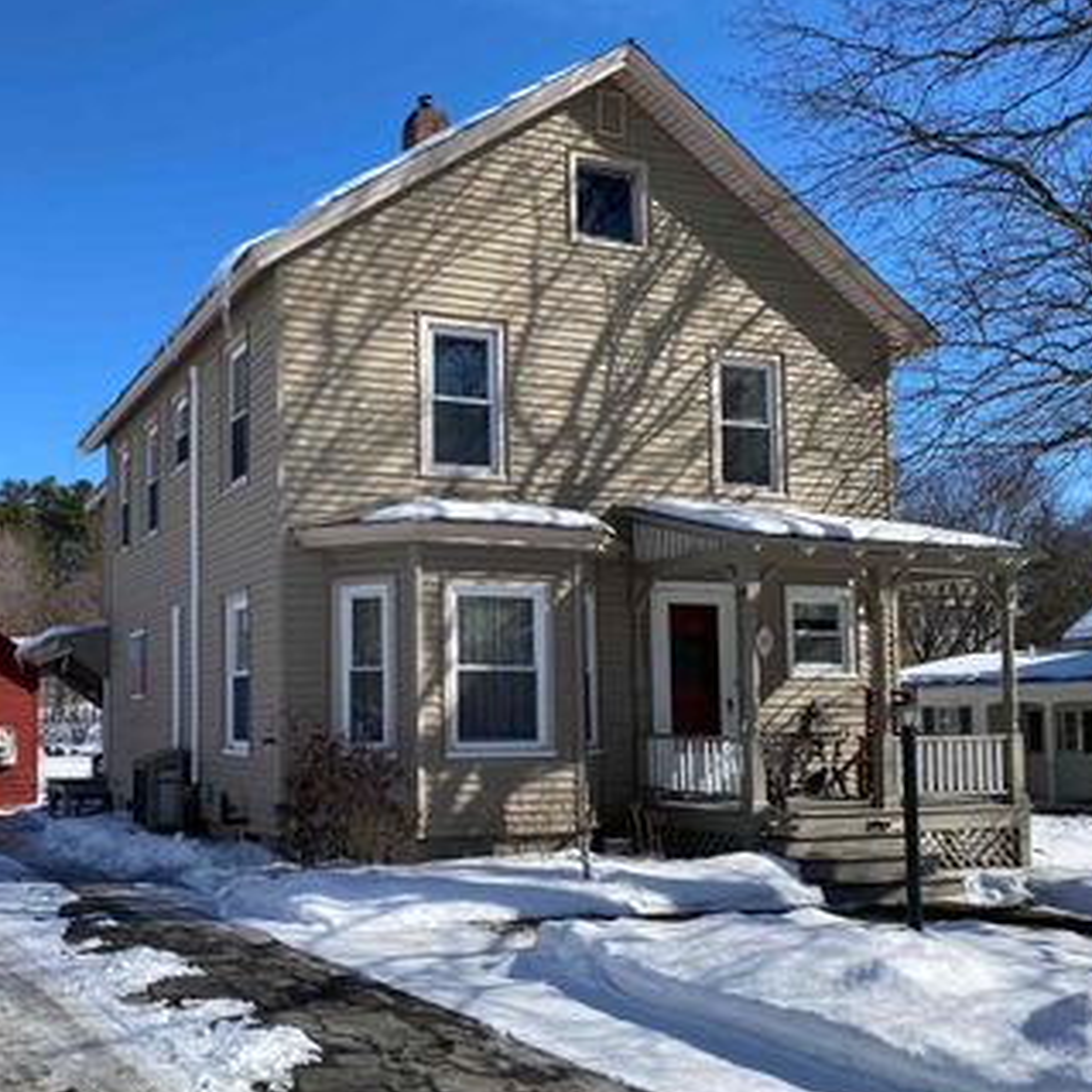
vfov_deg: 45.9
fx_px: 1285
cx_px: 356
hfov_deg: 45.3
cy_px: 625
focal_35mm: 36
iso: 32
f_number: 1.8
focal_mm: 4.25
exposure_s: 1/3610
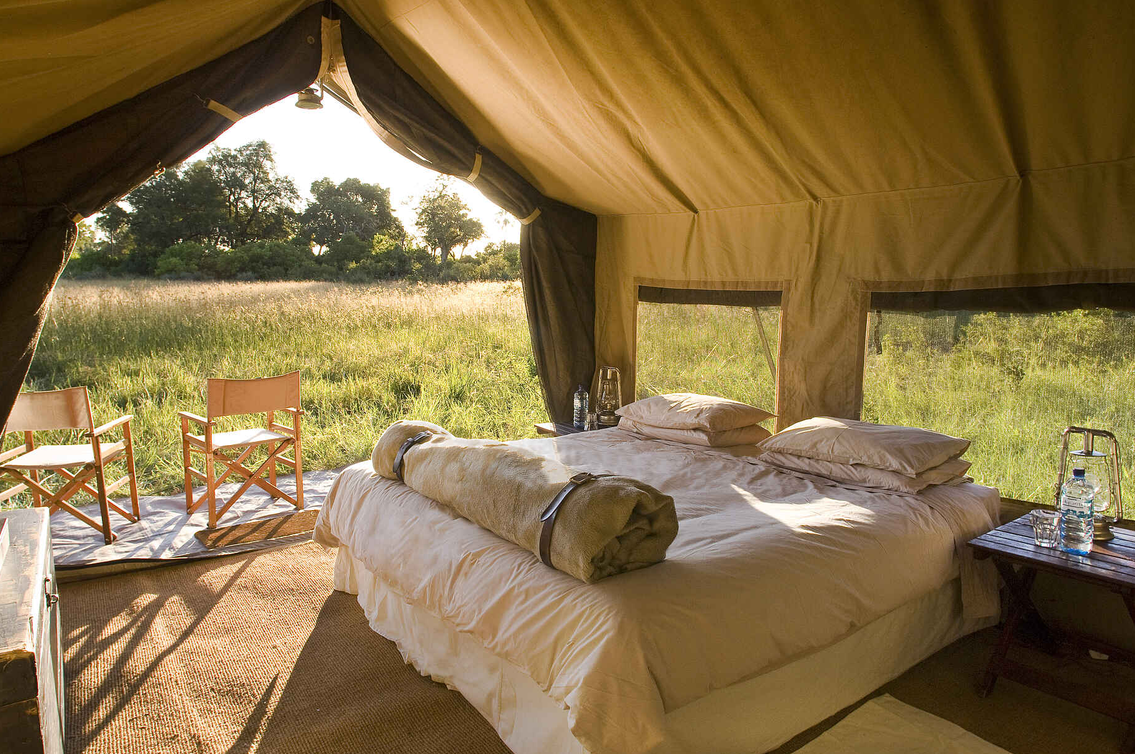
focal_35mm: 22
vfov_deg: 57.1
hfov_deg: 78.6
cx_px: 552
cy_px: 370
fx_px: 693
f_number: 8
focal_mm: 14
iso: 200
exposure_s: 1/45
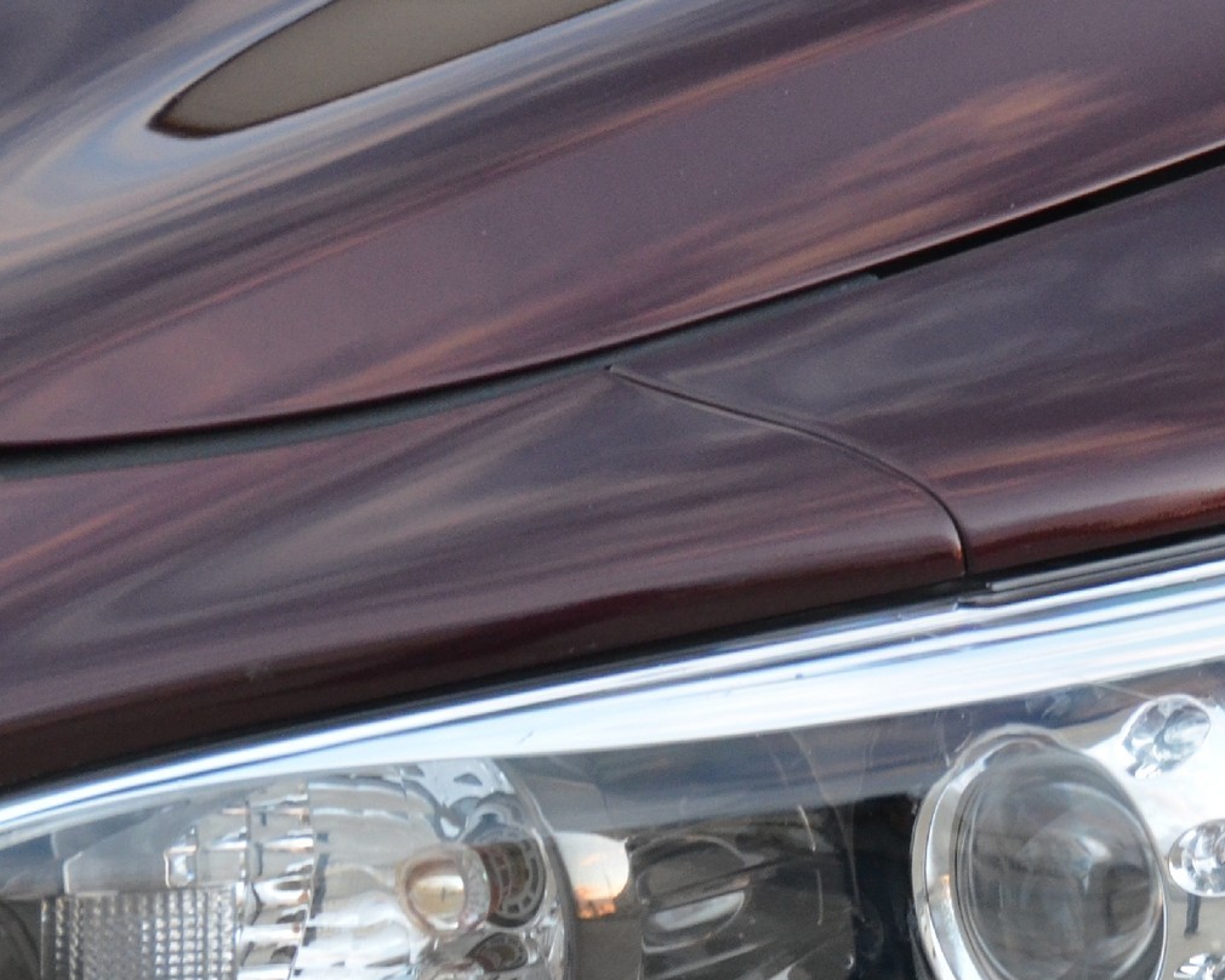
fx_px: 11348
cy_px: 810
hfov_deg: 6.2
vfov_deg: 4.9
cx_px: 1049
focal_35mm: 313
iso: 1600
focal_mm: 90
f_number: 5.3
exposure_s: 1/125
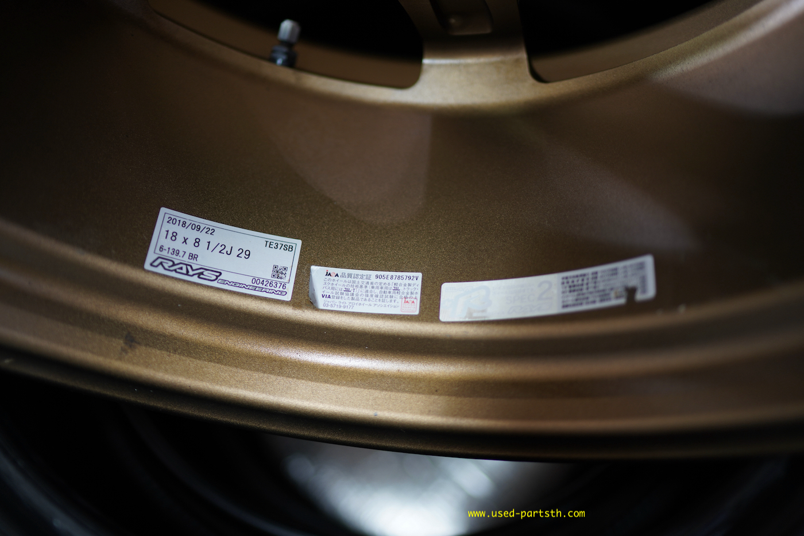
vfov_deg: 37.9
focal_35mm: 35
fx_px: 782
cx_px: 402
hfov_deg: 54.4
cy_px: 268
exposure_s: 1/40
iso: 250
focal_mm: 35
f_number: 1.4
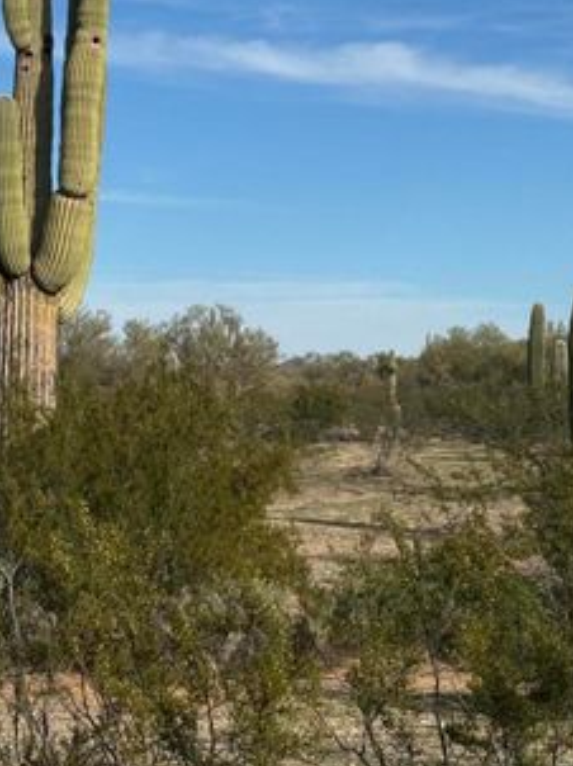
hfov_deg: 13.9
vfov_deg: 18.5
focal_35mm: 106
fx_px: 2343
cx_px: 183
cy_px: 298
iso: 64
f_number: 1.78
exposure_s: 1/7092
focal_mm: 6.76
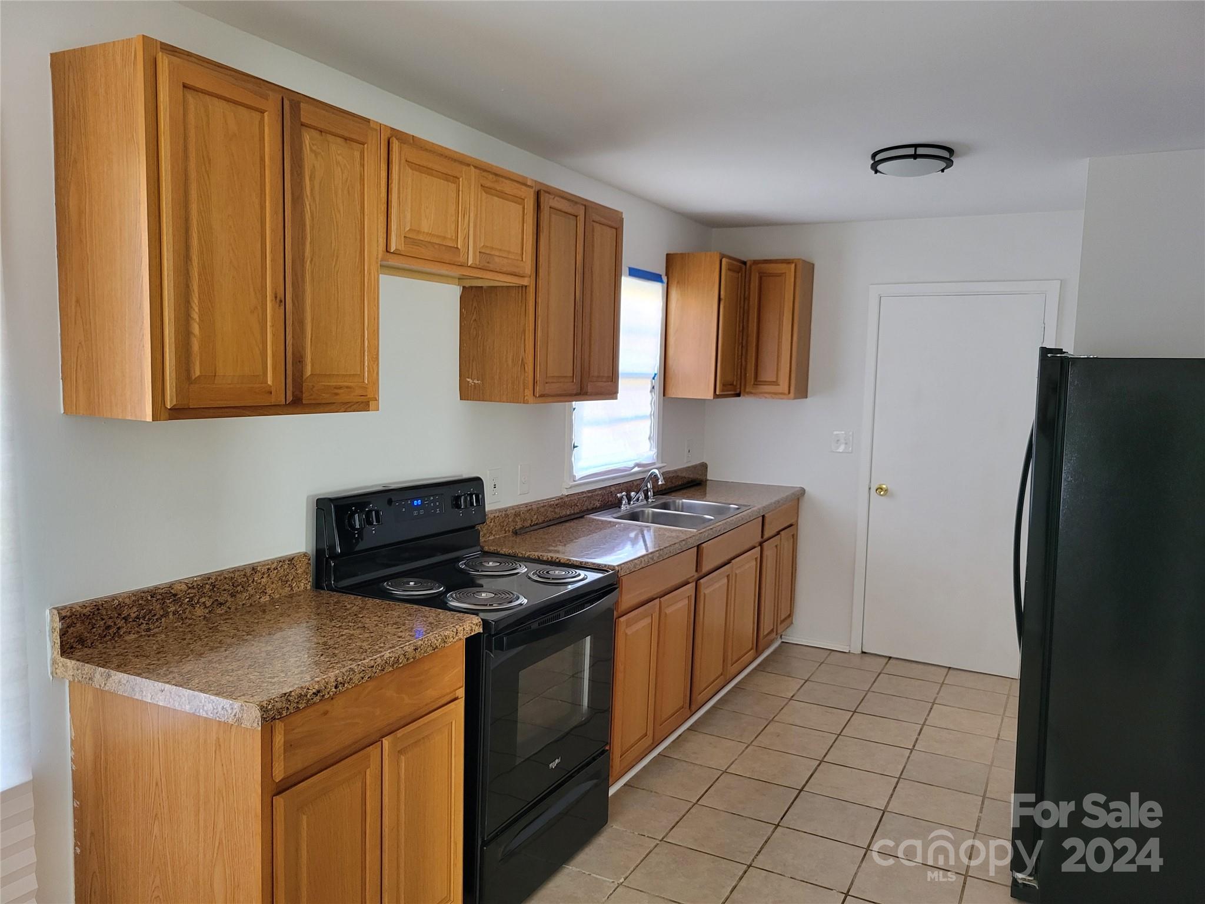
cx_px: 602
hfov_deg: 67.3
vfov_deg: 53.1
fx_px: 905
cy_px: 452
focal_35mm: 26
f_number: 1.8
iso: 250
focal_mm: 5.4
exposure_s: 1/40
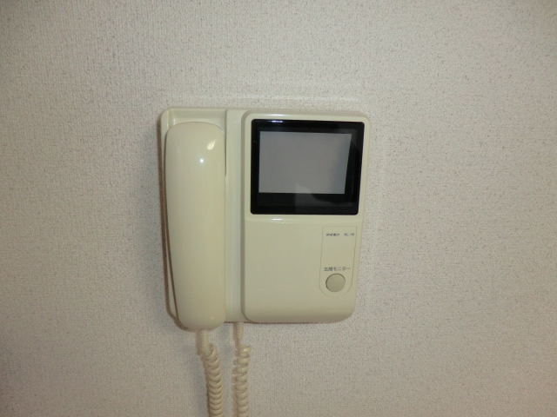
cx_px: 278
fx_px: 386
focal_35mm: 24
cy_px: 208
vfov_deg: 56.8
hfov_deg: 71.6
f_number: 3.2
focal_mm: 4.3
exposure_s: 1/60
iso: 250
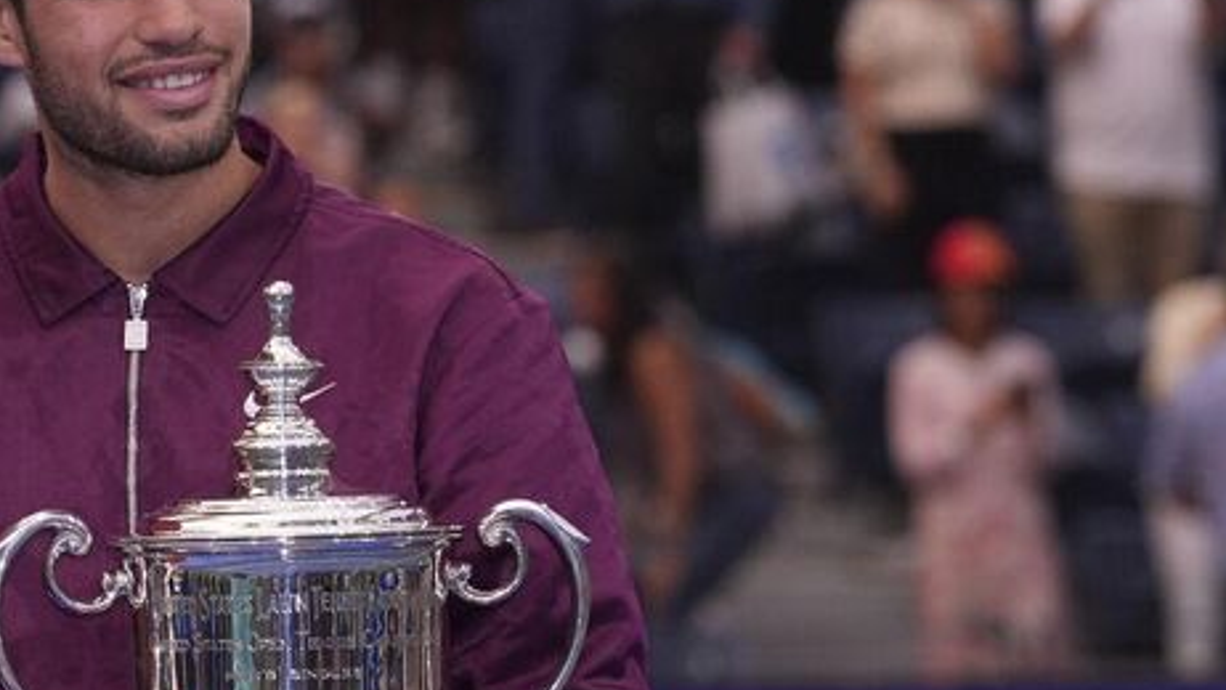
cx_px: -279
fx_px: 13785
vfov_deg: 2.9
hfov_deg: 5.1
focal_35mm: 424
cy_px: 470
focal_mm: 156
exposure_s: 1/500
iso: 1600
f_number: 5
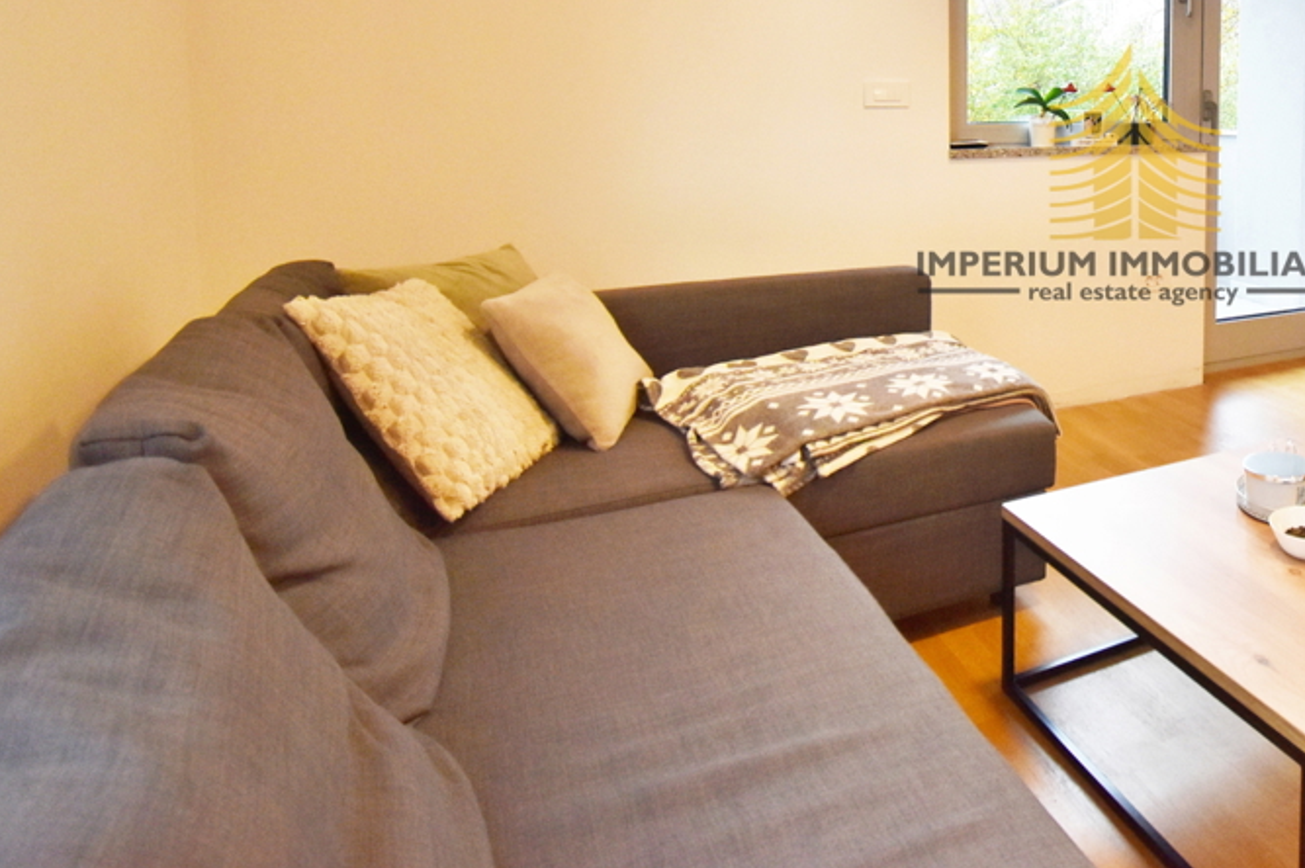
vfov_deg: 45.5
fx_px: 978
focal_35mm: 27
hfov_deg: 59.1
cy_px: 174
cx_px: 1135
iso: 800
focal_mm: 10
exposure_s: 1/200
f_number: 4.5
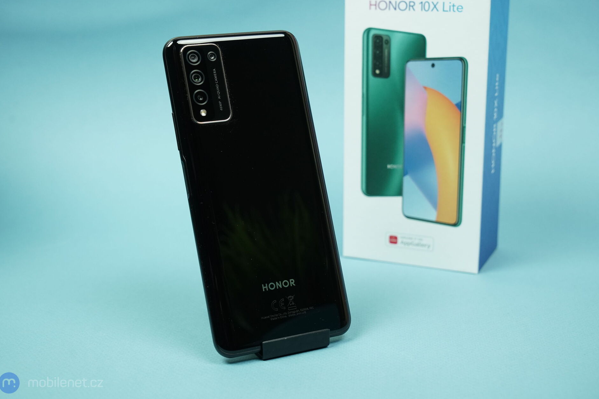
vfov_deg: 24.2
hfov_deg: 35.6
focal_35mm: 56
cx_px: 295
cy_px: 199
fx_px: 932
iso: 2500
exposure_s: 1/200
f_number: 6.3
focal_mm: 55
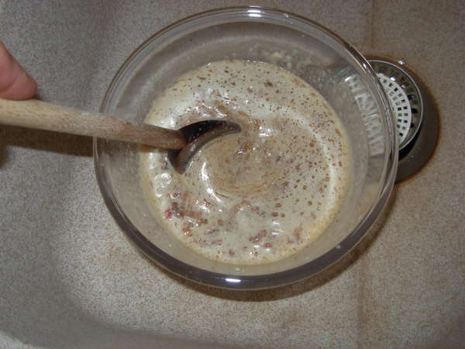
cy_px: 174
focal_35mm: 38
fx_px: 510
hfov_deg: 49.0
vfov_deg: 37.7
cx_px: 232
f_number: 2.9
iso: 79
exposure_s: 1/22.6
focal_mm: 6.3
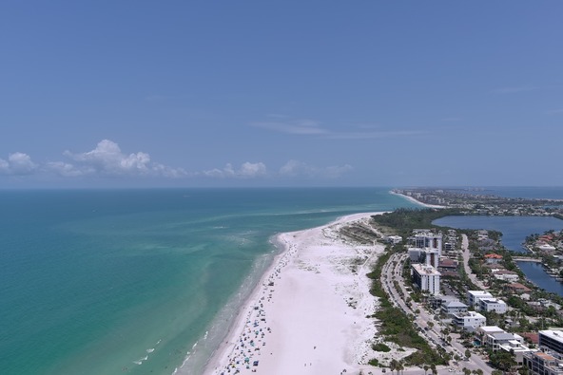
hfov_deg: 63.6
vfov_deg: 45.0
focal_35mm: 29
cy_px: 188
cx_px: 282
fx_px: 454
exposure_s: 1/2500
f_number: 2.8
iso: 100
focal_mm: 10.11
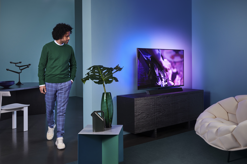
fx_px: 261
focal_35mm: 38
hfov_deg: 50.7
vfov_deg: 35.1
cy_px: 82
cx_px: 124
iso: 800
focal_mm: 38
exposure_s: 1/15
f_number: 8
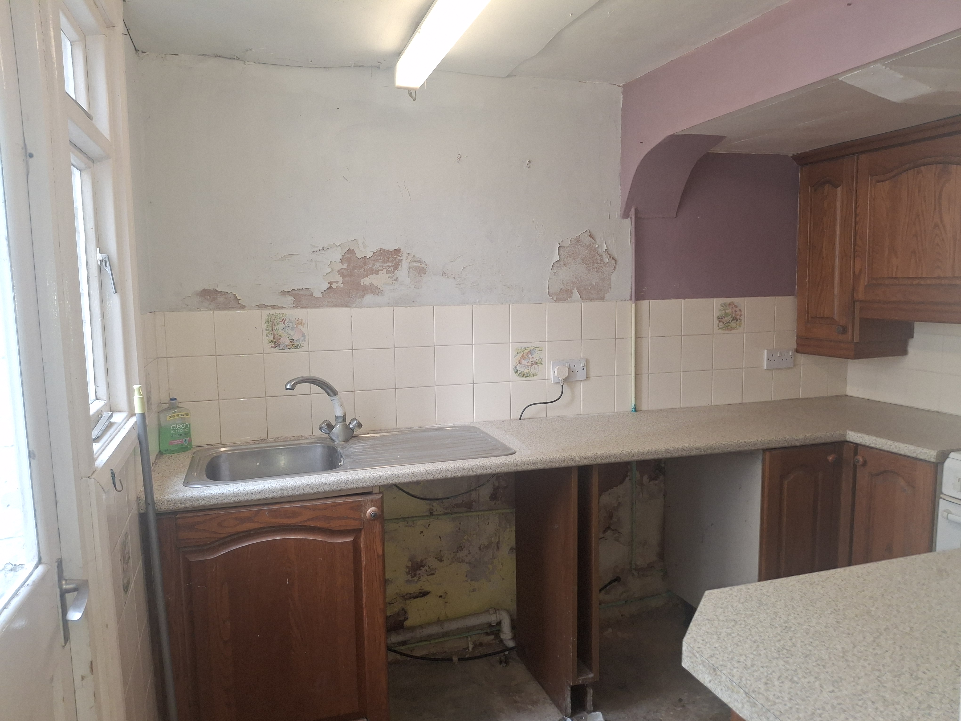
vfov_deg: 54.9
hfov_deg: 69.4
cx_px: 480
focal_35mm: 25
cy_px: 360
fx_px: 694
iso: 200
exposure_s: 1/120
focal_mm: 4.69
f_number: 1.8
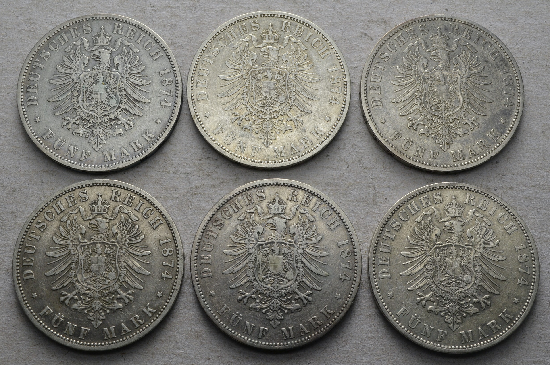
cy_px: 182
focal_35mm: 54
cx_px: 275
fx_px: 823
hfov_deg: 36.9
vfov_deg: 25.0
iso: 400
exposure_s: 1/250
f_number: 14
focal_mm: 36
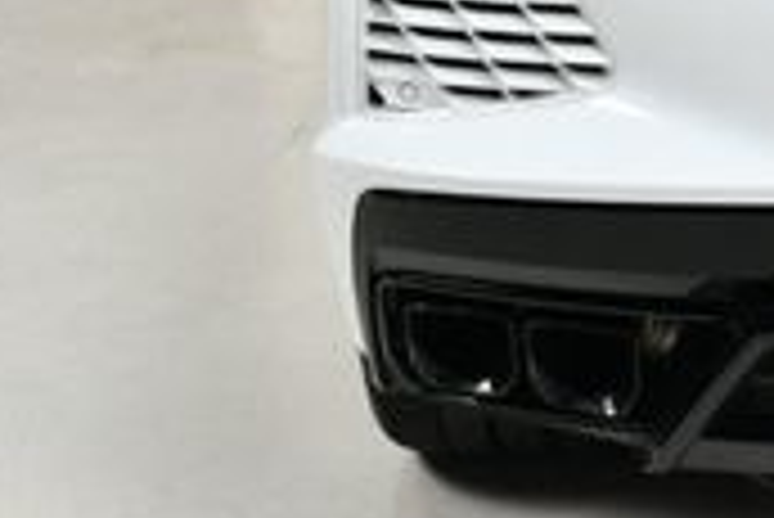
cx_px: 1264
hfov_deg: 11.6
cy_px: -180
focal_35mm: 167
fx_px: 3593
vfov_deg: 8.1
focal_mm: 30
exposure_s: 1/160
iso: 100
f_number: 13
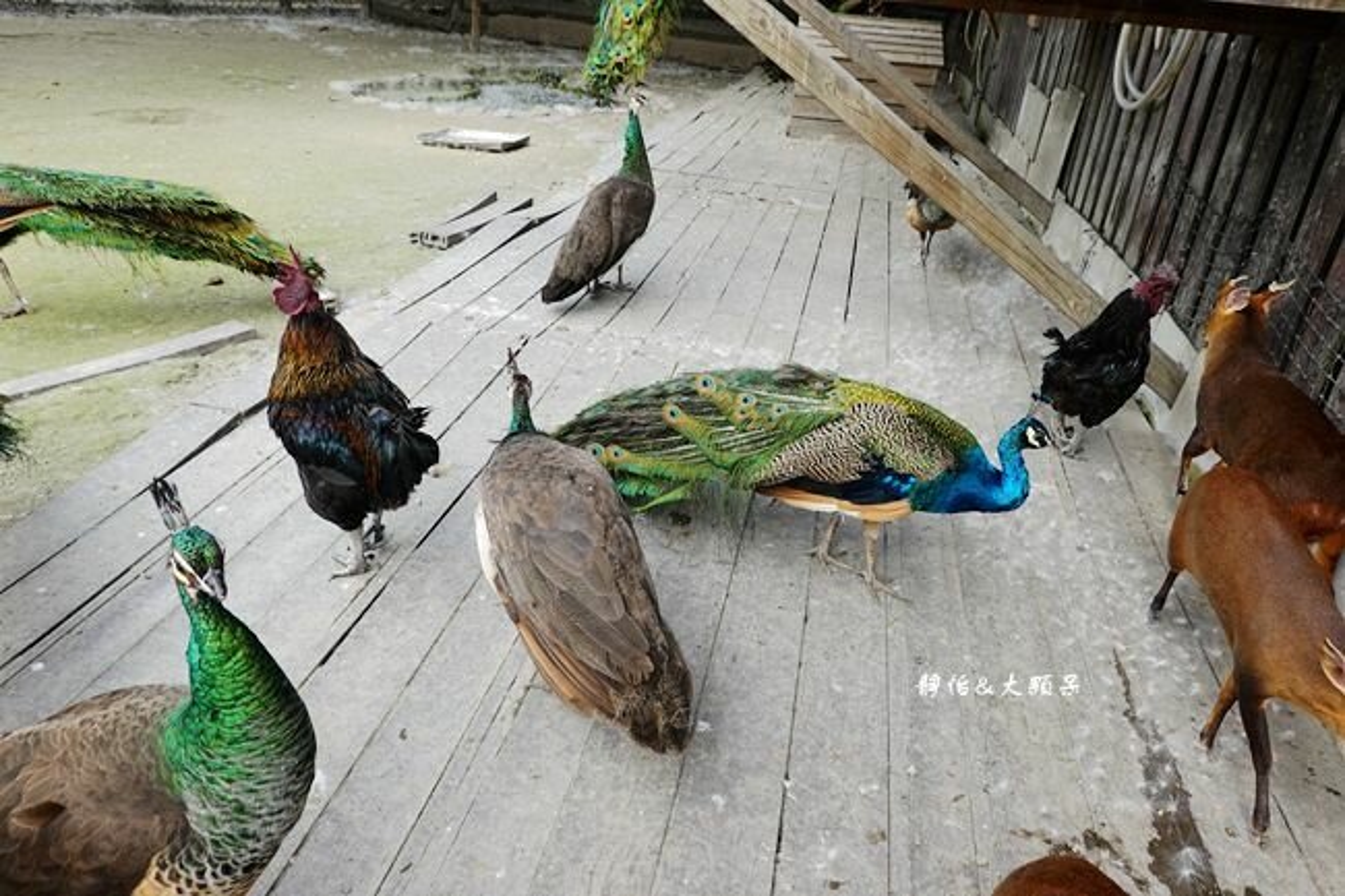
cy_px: 448
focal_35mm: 25
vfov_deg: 51.3
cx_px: 672
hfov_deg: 71.5
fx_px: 934
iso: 125
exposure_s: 1/250
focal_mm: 9.23
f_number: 4
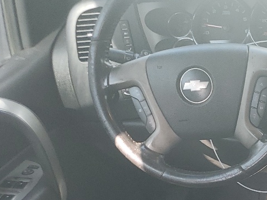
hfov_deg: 19.6
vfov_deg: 16.3
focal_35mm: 86
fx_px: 663
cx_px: 408
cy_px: 256
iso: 50
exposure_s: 1/213
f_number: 1.5
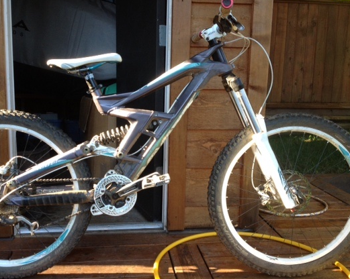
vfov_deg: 35.6
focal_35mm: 42
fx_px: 435
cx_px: 160
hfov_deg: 43.8
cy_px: 145
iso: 100
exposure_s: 1/120
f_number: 2.4
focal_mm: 4.28
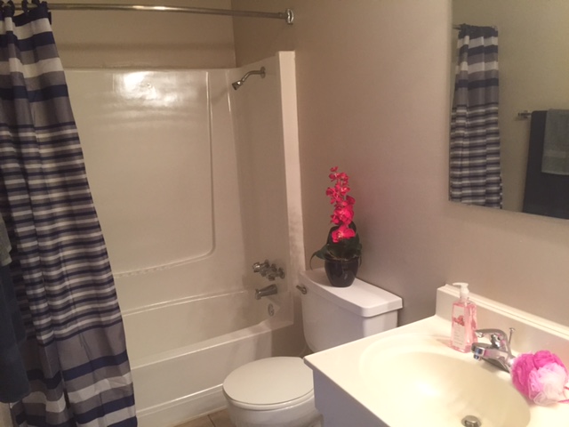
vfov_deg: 48.2
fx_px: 477
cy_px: 214
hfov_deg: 61.7
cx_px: 284
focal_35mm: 29
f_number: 2.2
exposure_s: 1/30
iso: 125
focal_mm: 4.15
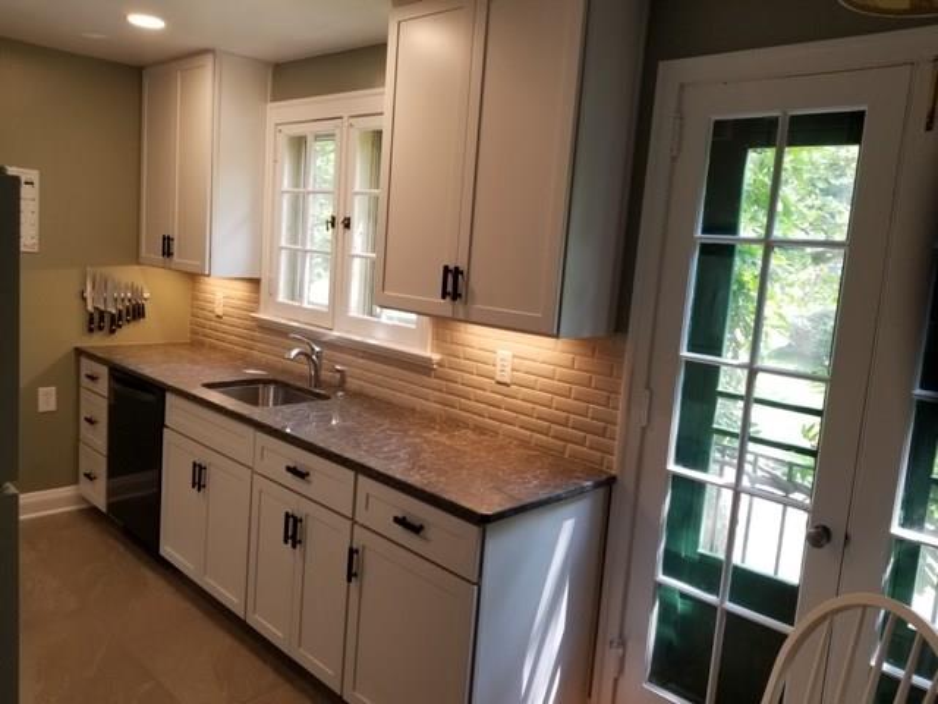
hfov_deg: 67.3
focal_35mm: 26
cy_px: 352
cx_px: 469
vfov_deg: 53.1
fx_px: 705
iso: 64
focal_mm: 4.25
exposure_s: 1/60
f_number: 1.7
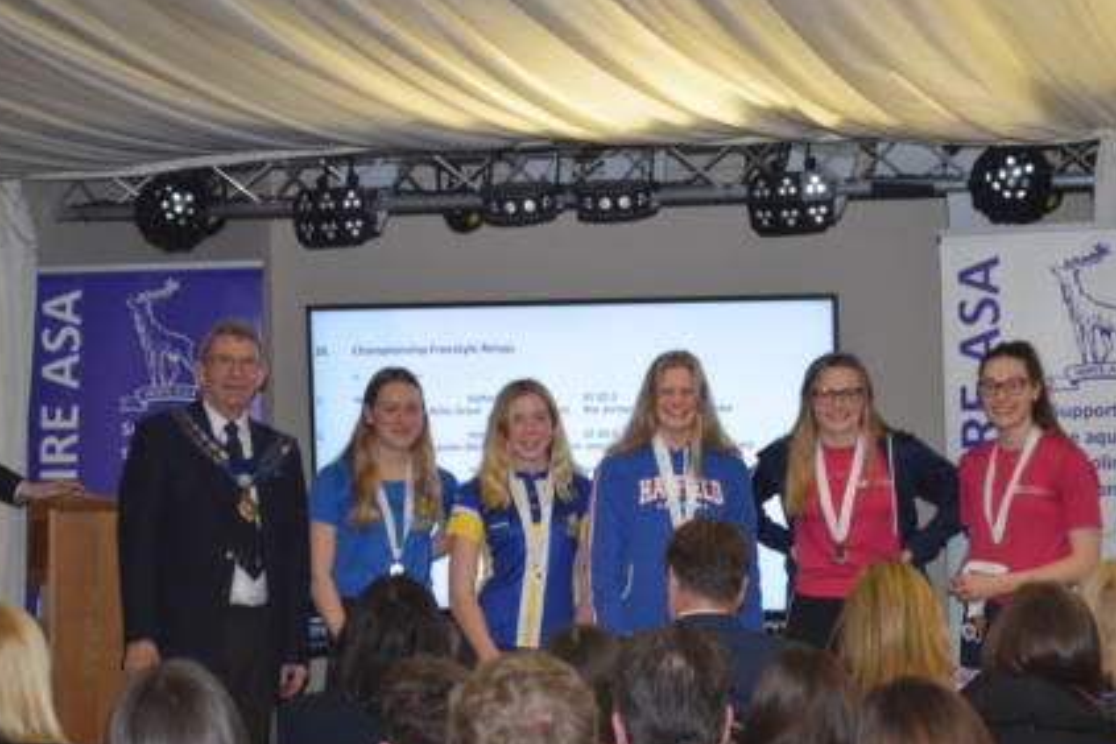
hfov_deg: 20.9
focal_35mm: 98
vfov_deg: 14.0
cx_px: 575
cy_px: 371
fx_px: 3025
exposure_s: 1/60
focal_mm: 55
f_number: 5.6
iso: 1800
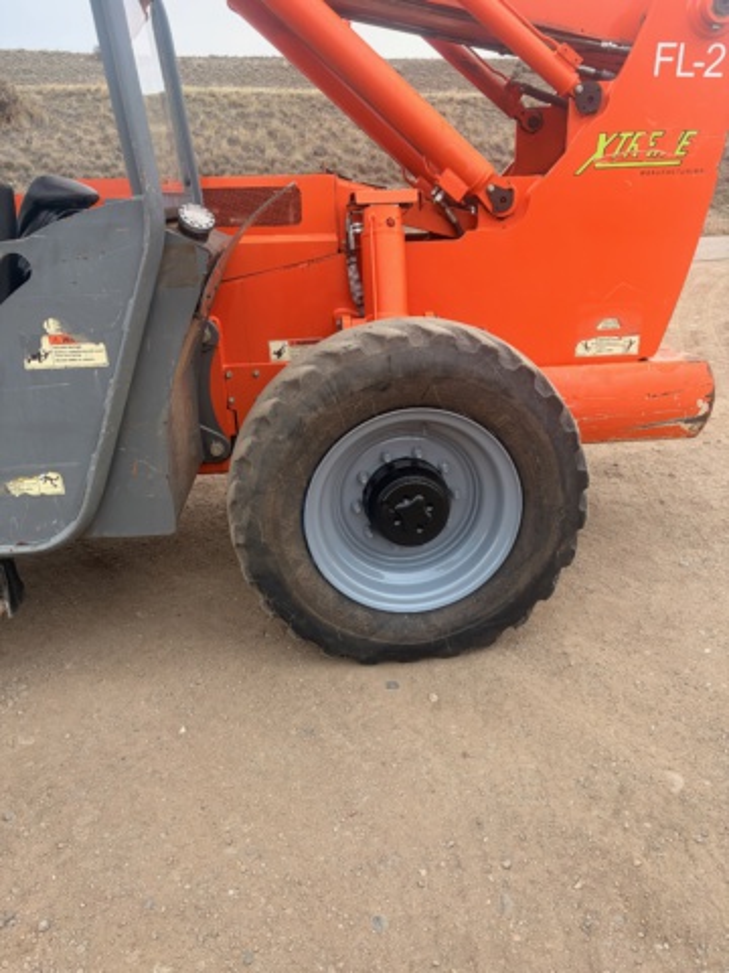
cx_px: 364
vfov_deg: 67.3
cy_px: 486
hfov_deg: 53.1
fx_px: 730
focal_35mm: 26
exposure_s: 1/515
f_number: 1.6
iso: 64
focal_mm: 5.96
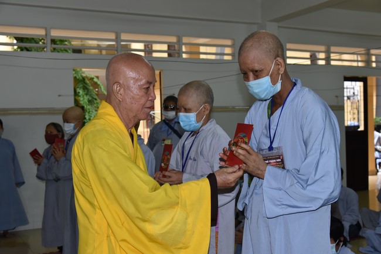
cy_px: 127
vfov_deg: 29.3
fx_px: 487
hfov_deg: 42.7
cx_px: 190
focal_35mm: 46
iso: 1600
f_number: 5.6
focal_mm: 46
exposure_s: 1/60
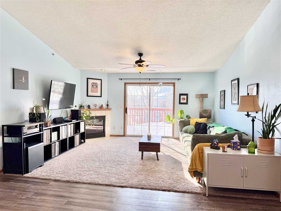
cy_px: 106
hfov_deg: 71.6
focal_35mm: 24
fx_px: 195
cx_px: 140
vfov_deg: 56.8
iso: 100
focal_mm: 6.76
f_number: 1.78
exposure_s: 1/296
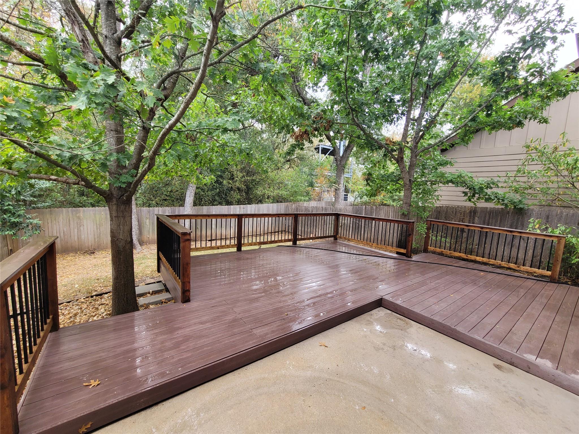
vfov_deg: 89.9
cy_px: 217
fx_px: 217
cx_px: 290
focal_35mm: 13
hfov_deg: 106.2
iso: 50
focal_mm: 2.2
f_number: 2.2
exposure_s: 1/142
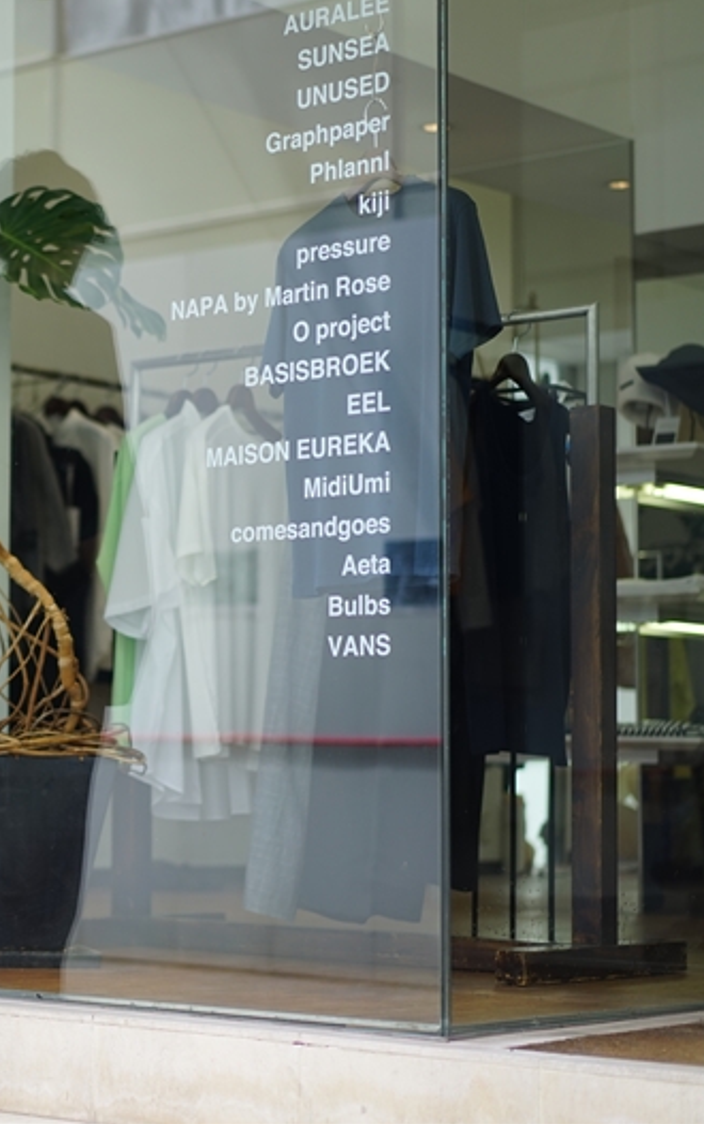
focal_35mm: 85
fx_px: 2606
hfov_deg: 15.0
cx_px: -75
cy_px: 560
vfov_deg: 24.3
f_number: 1.8
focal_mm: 55
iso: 100
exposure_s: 1/320
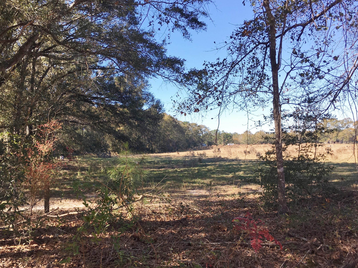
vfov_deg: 40.7
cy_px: 143
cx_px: 164
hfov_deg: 52.6
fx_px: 362
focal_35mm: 35
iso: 25
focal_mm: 4.15
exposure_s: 1/596
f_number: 2.2
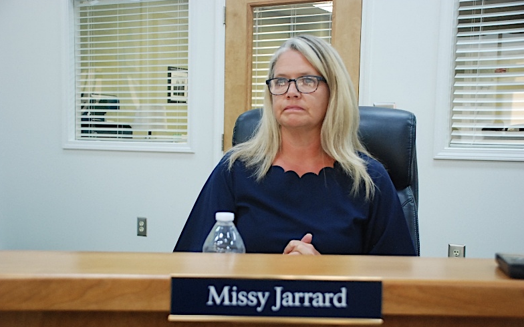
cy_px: 174
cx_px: 259
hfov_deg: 40.3
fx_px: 714
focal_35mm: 50
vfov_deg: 25.8
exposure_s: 1/60
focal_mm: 32
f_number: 4.2
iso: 1000
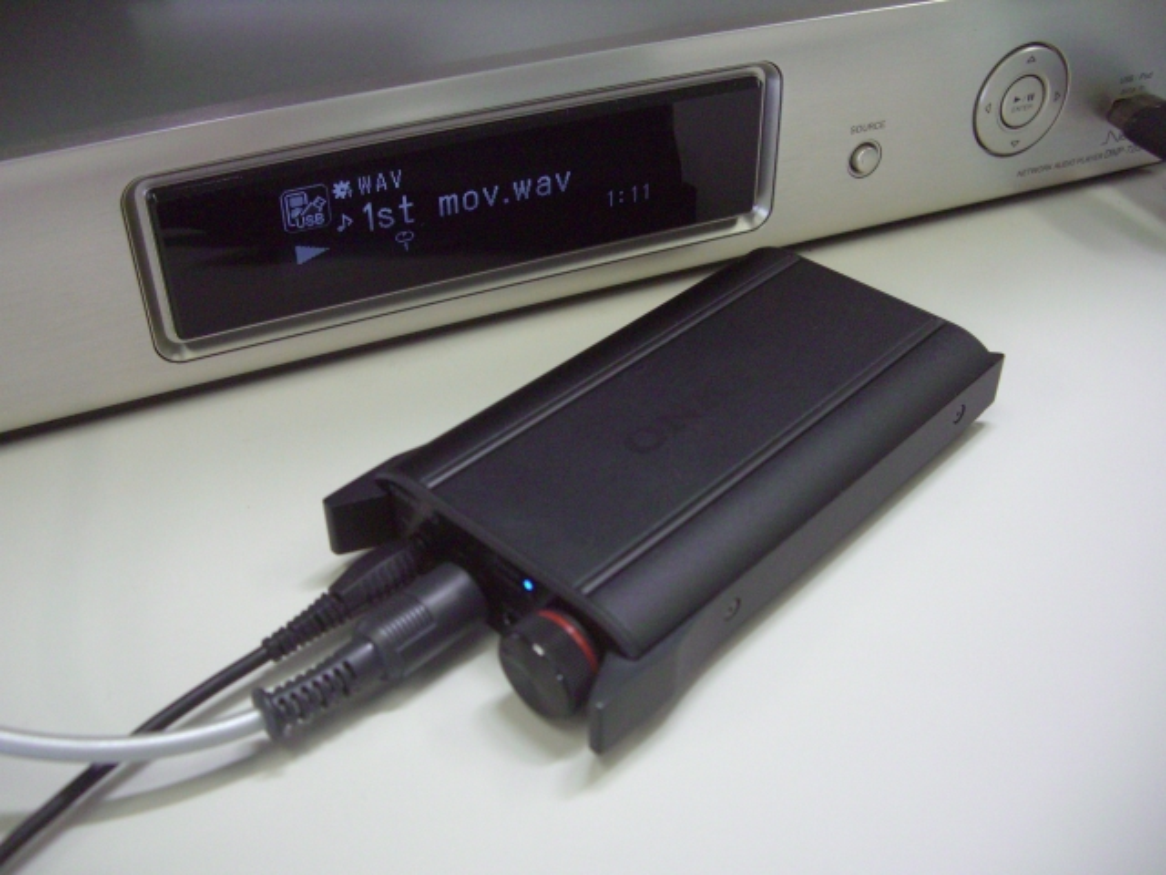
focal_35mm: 38
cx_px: 583
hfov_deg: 49.0
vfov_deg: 37.7
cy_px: 438
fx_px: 1280
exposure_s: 1/100
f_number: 2.8
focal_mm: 7.9
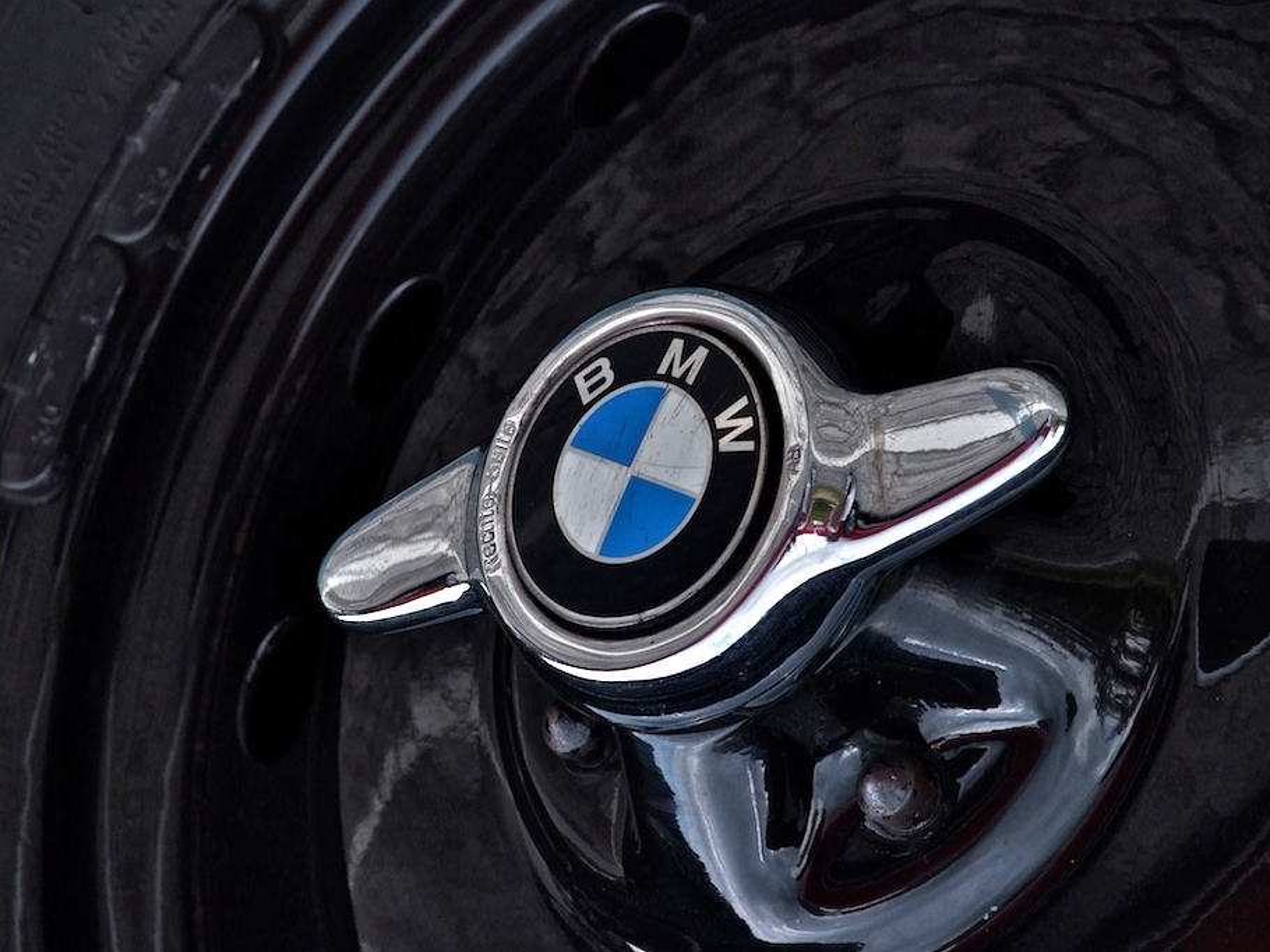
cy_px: 477
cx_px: 703
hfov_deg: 10.1
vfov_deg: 7.6
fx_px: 7152
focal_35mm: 195
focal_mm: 120
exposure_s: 1/320
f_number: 9
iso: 640
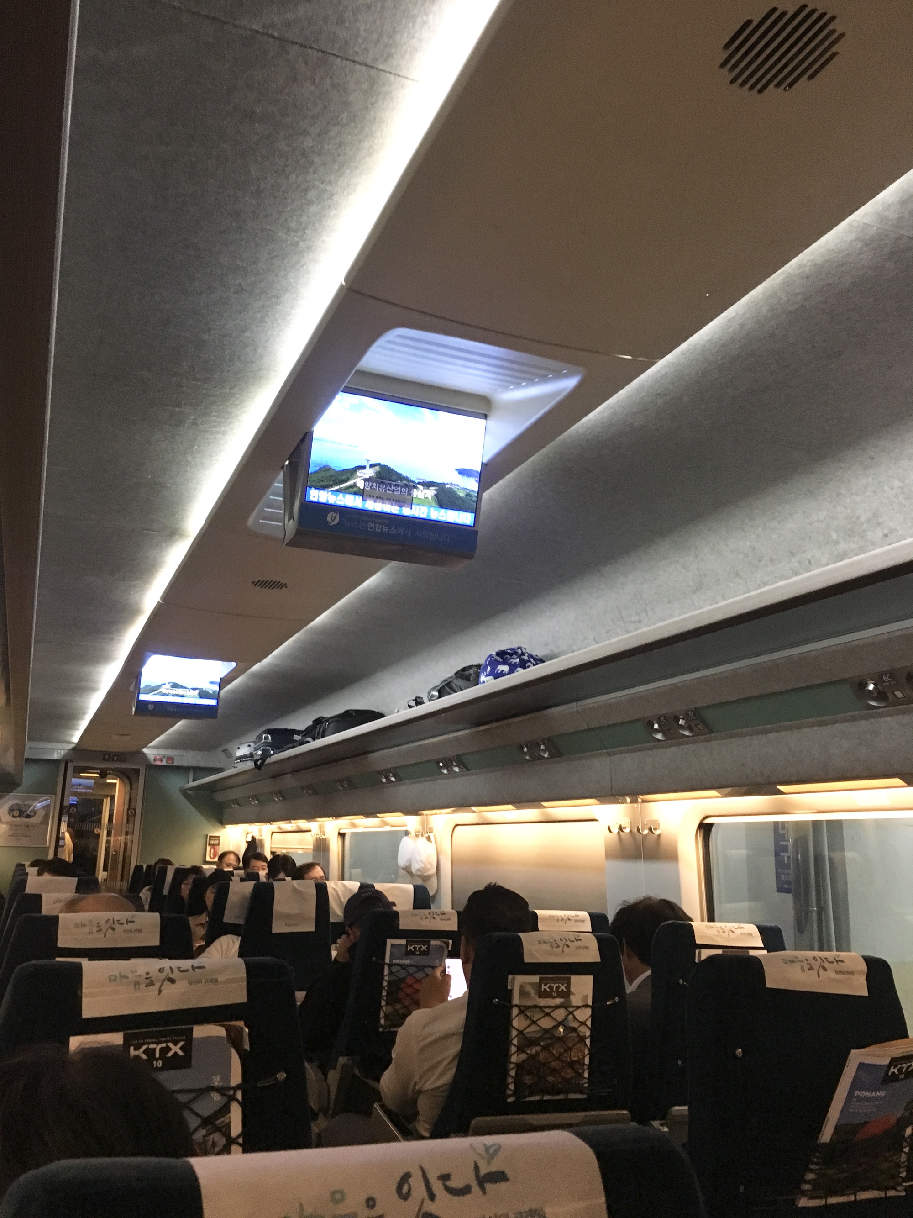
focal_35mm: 29
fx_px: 1020
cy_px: 609
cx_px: 456
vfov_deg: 61.7
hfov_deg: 48.2
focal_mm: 4.15
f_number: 2.2
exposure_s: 1/30
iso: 200
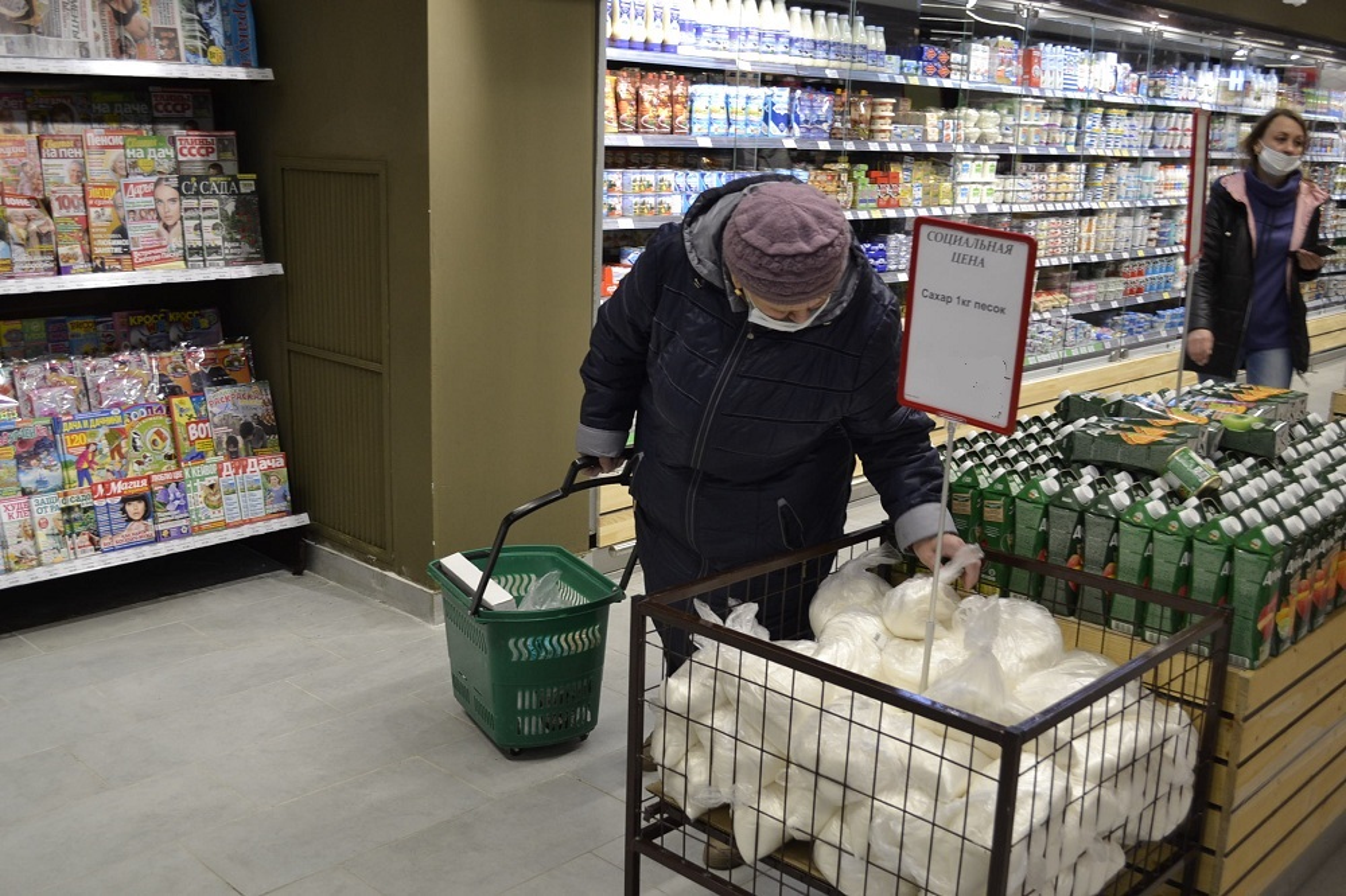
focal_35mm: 36
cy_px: 448
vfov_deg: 36.8
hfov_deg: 53.1
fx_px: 1345
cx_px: 673
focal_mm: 24
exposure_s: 1/80
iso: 400
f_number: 4.5
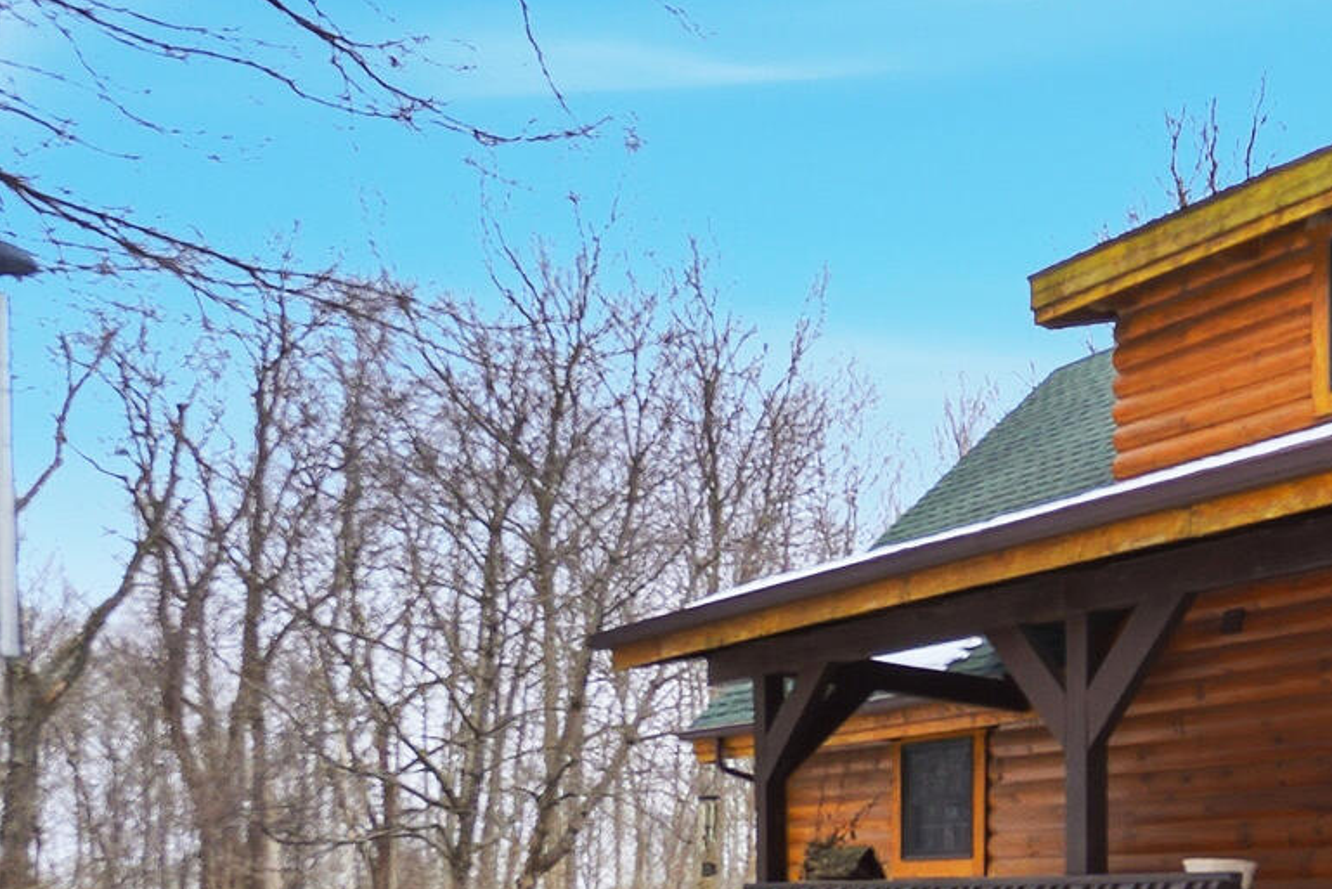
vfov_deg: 31.6
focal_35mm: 39
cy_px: 888
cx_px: 1289
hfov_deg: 43.5
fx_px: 1443
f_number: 5.6
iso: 125
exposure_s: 1/4000
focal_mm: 10
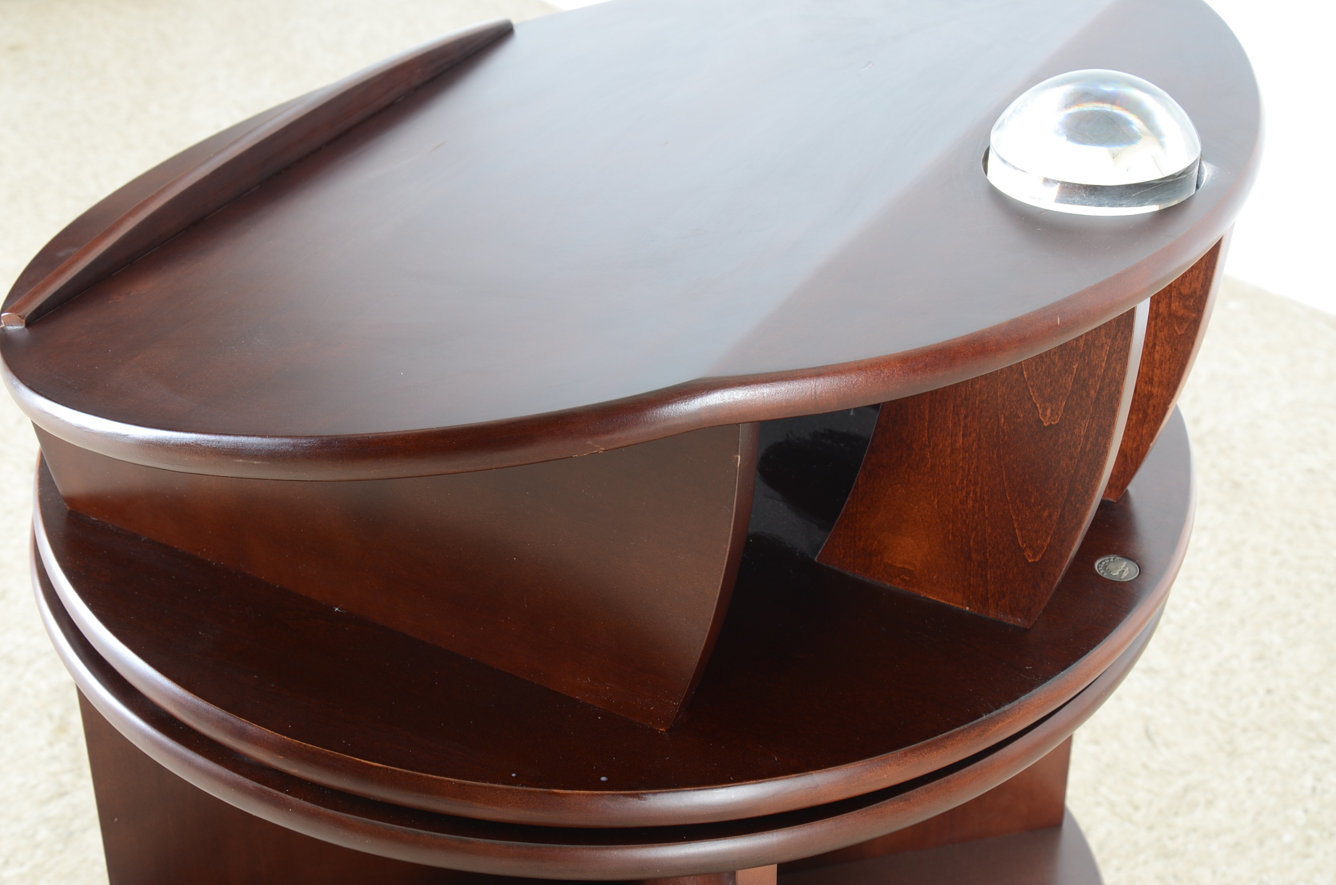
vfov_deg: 21.5
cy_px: 442
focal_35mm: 63
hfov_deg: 32.0
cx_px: 668
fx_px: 2333
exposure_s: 1/125
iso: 125
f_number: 9
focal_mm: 42
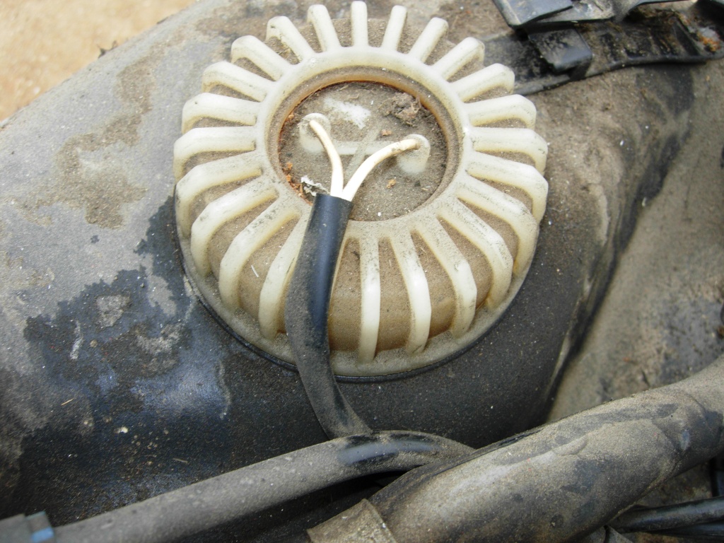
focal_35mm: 36
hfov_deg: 51.4
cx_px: 362
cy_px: 272
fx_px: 753
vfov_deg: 39.7
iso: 50
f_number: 3.8
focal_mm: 7.5
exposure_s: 1/31
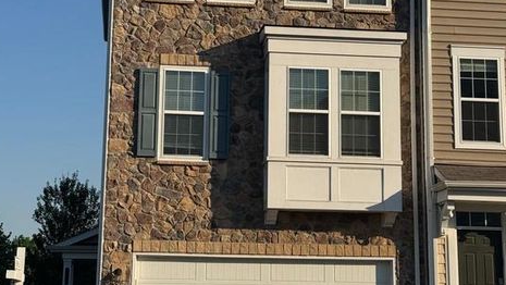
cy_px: 95
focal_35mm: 75
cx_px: 257
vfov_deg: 16.1
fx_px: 1007
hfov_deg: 28.2
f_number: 1.78
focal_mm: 6.76
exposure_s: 1/5848
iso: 64
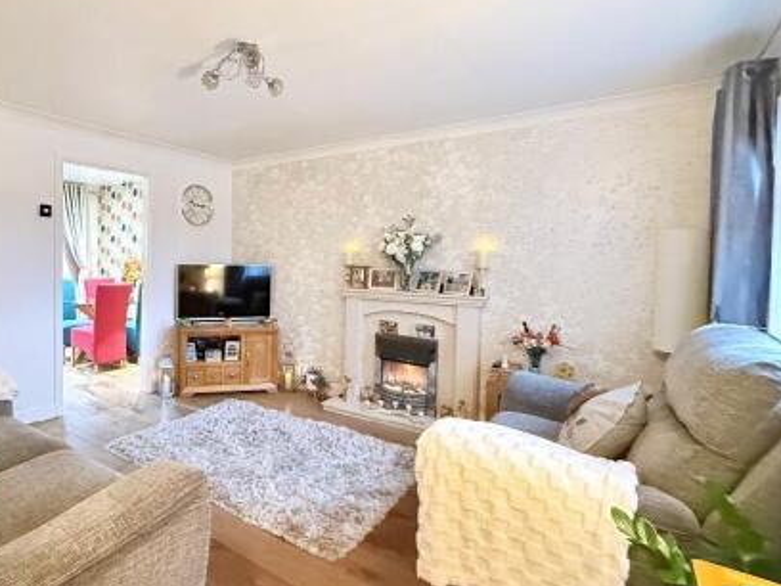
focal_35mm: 20
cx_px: 269
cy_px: 273
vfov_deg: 65.9
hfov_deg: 79.4
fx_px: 451
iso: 800
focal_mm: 2.22
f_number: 2.2
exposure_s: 1/50
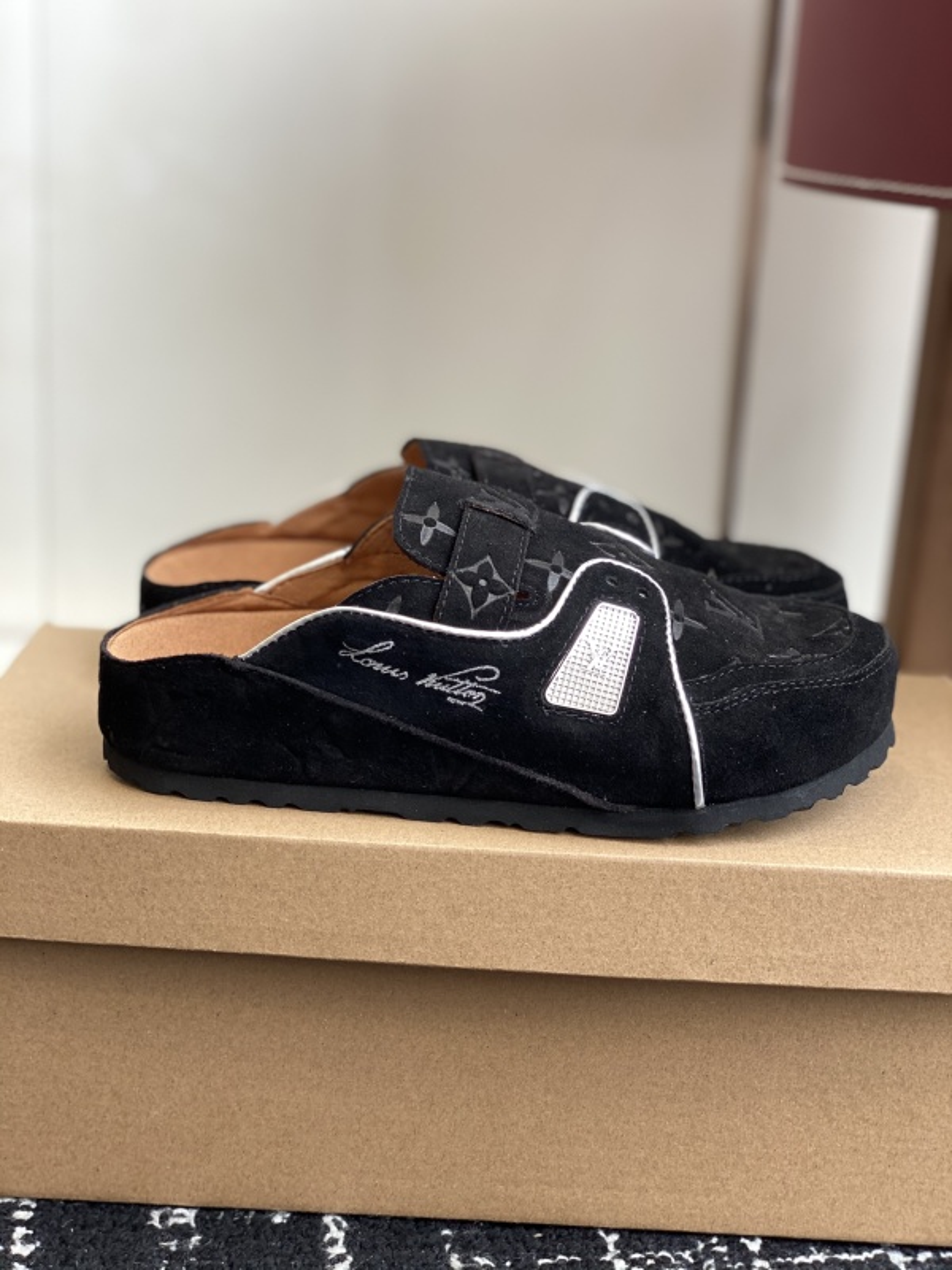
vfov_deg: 36.8
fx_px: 1907
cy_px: 635
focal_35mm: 52
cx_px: 476
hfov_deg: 28.0
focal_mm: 6
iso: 50
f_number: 2
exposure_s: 1/122
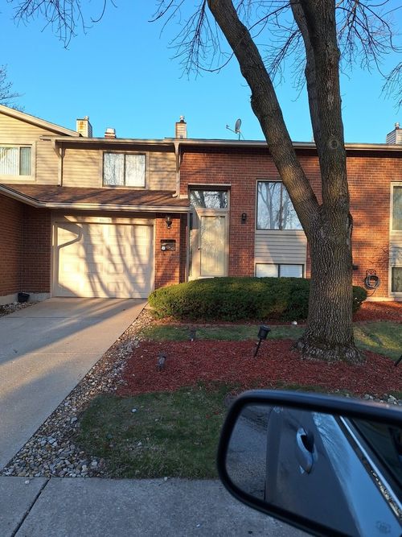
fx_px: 356
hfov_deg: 58.9
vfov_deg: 73.9
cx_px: 201
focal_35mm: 23
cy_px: 268
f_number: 1.8
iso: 40
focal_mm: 5.54
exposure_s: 1/690
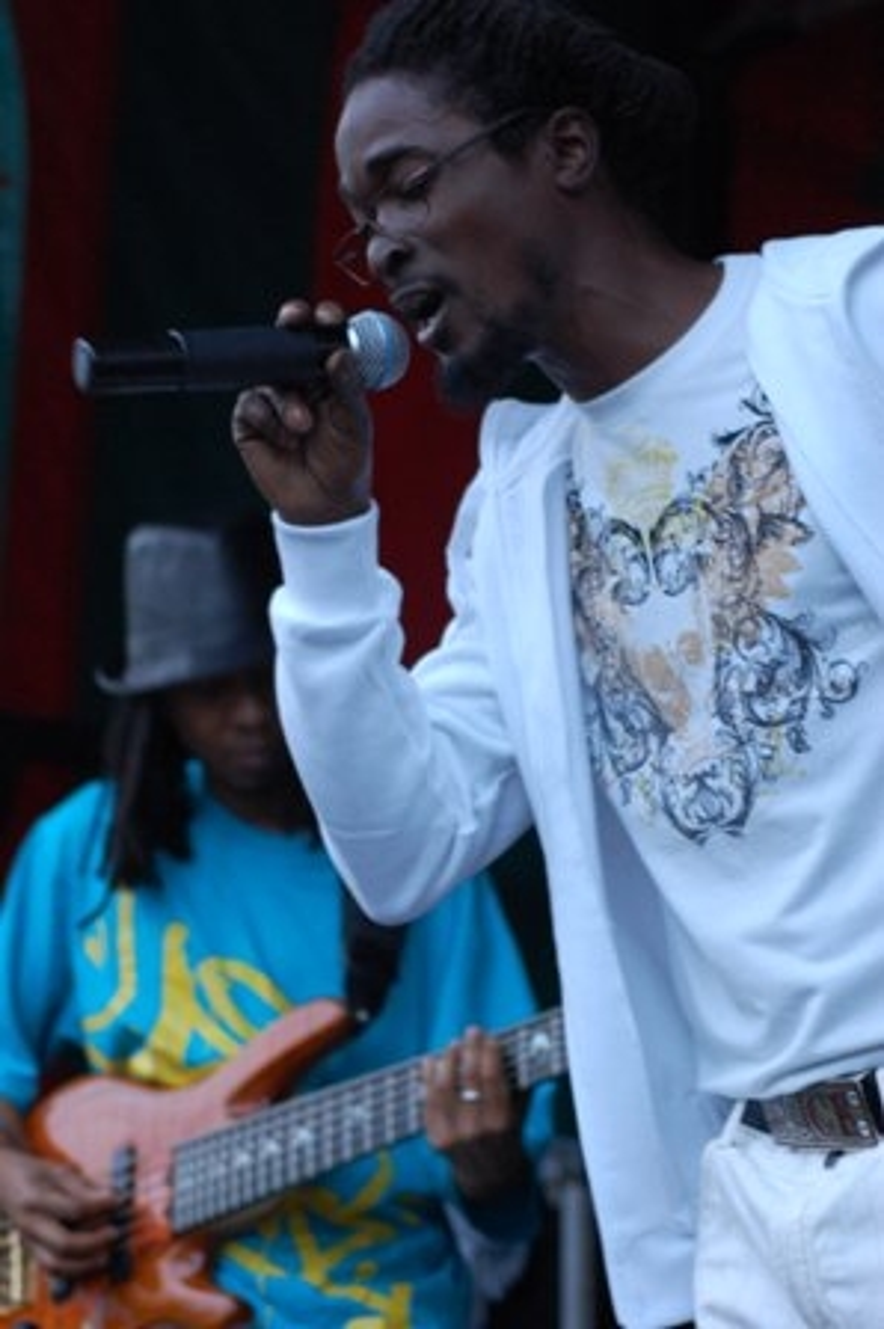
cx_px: 442
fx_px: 4980
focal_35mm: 135
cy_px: 664
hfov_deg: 10.1
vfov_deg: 15.2
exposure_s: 1/30
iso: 800
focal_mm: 90
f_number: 5.6
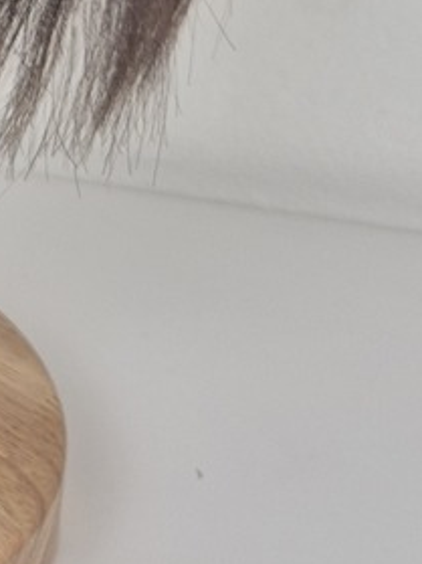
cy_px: -364
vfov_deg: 17.2
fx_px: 1610
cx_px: -250
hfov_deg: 13.8
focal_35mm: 99
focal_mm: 5.4
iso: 40
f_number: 1.8
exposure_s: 1/100
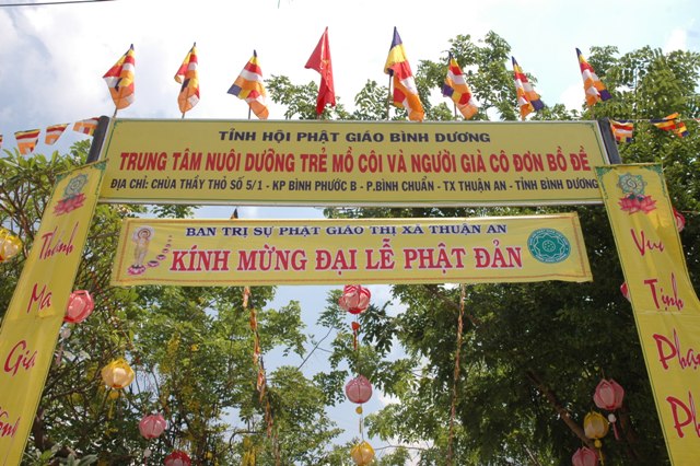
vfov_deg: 39.9
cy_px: 233
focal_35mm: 33
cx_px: 350
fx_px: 641
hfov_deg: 57.2
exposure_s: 1/400
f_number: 10
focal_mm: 22
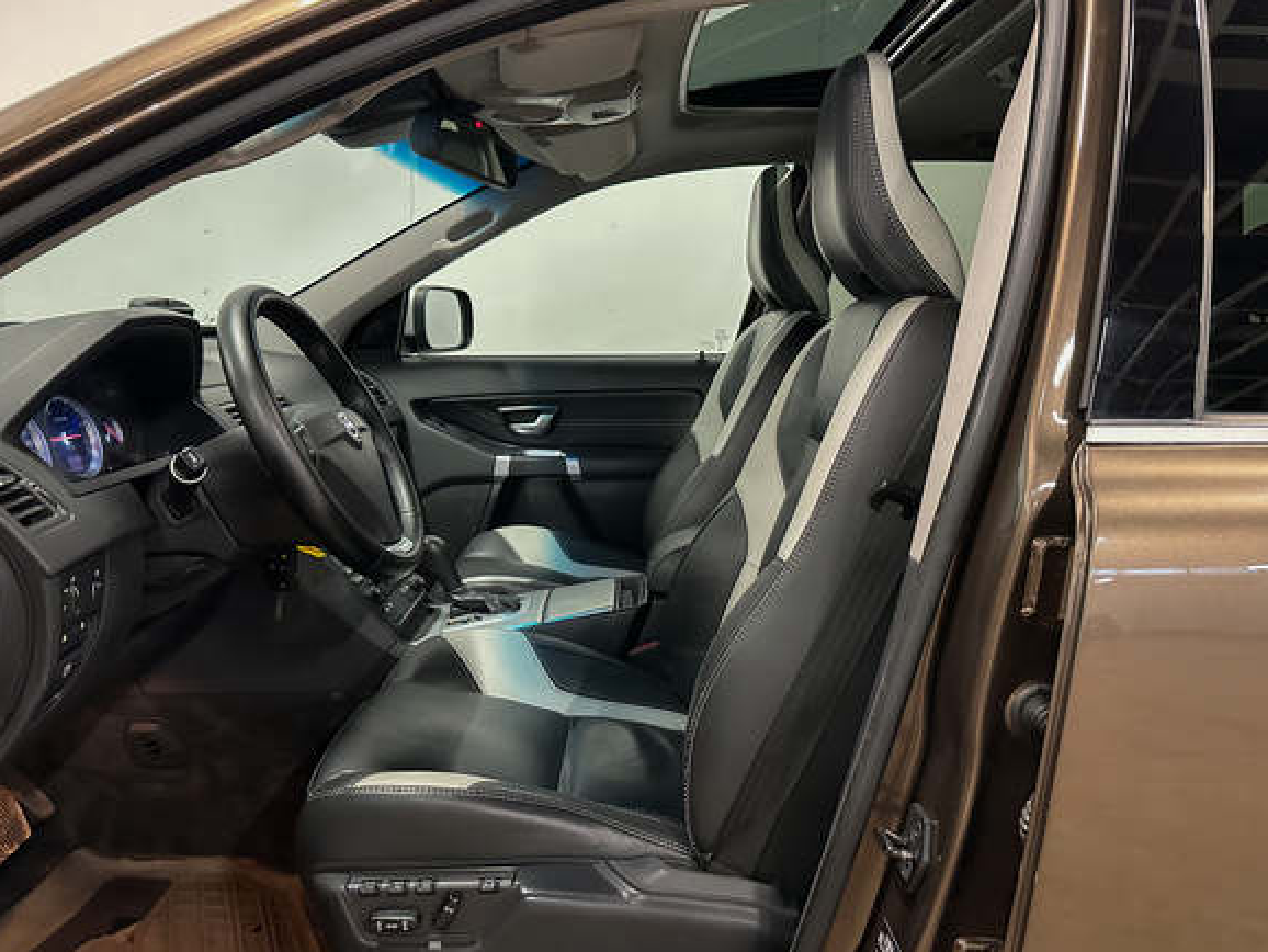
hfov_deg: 65.2
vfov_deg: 51.4
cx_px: 671
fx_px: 989
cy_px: 476
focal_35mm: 27
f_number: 1.78
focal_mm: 6.86
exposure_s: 1/50
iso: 800
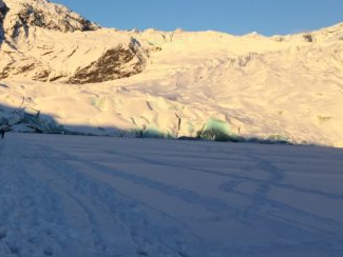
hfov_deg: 31.9
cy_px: 81
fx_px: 575
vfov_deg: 25.1
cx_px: 45
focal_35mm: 58
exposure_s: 1/1647
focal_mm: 4.15
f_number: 2.2
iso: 32
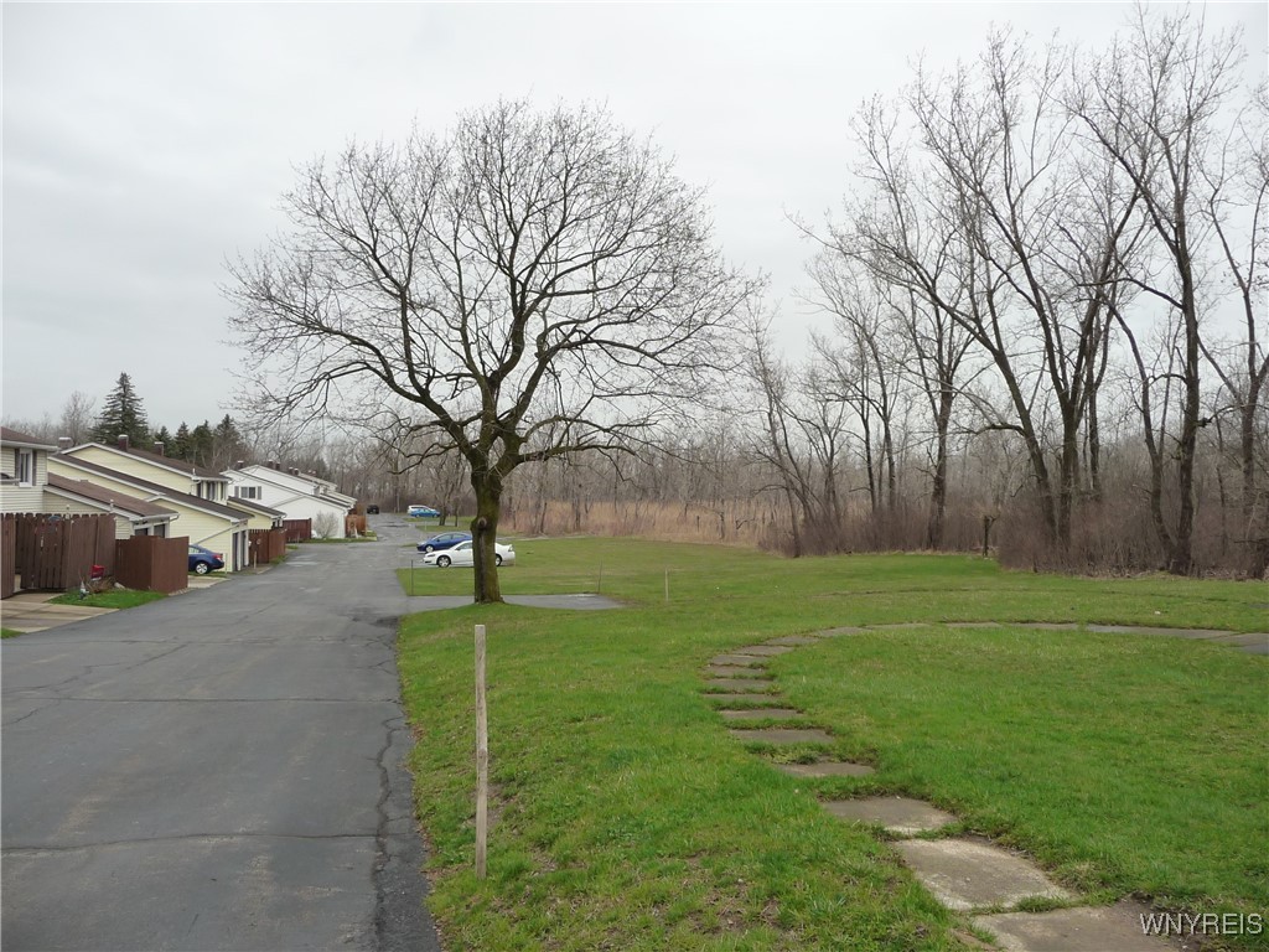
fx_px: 1026
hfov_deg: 63.4
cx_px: 634
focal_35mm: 28
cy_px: 476
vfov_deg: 49.7
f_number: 3.3
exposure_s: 1/640
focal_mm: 4.7
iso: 160
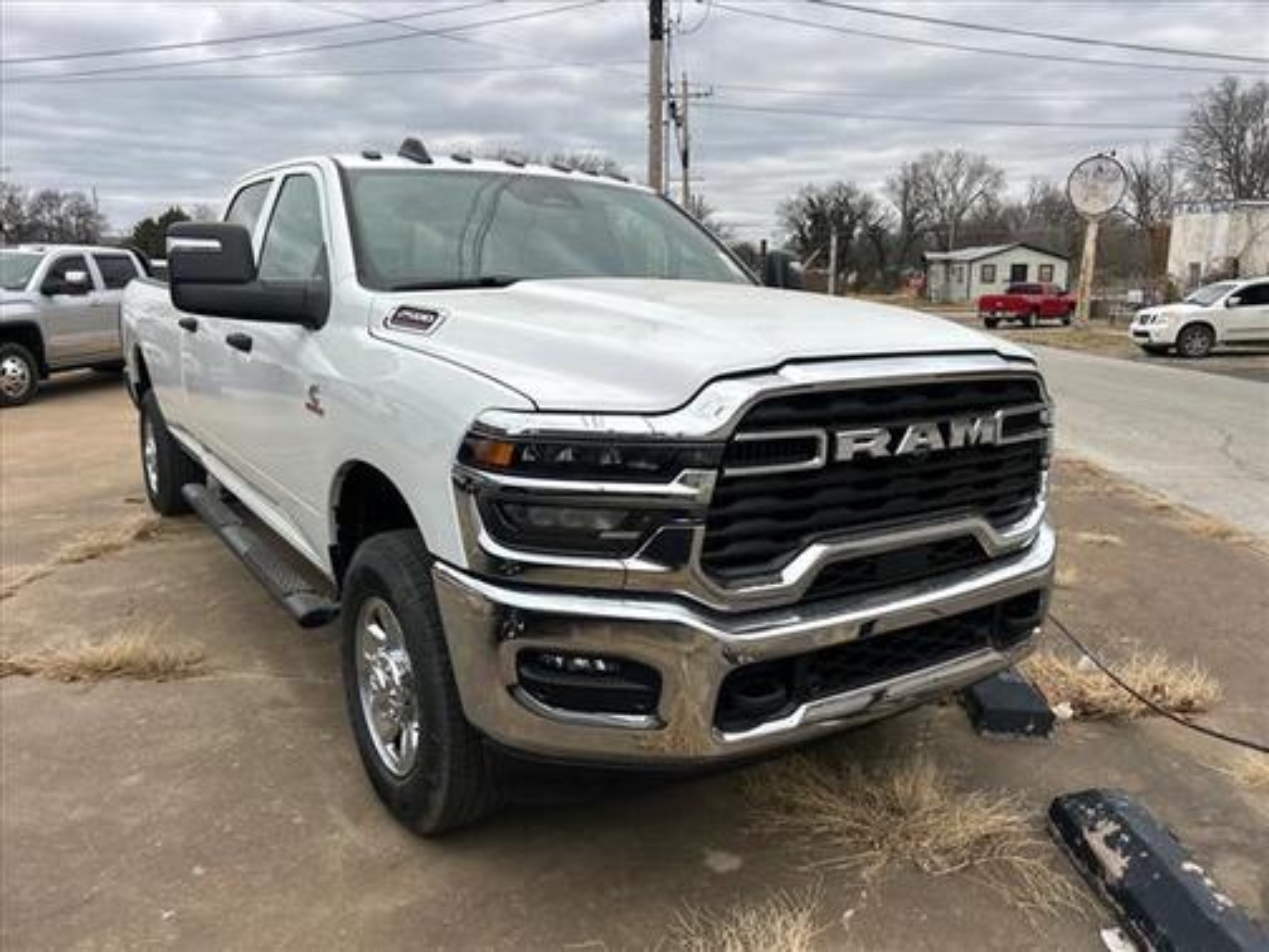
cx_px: 634
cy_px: 476
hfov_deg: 67.3
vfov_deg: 53.1
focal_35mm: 26
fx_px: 953
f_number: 1.5
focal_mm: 5.7
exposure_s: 1/924
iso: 50
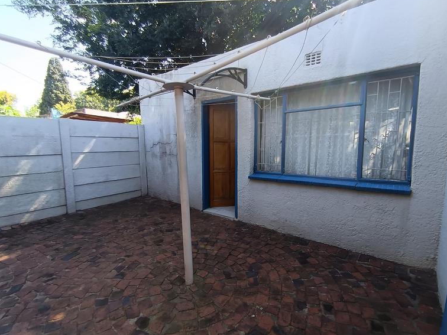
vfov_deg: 71.6
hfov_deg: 87.7
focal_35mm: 18
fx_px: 232
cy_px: 168
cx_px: 234
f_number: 2.2
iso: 110
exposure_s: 1/100
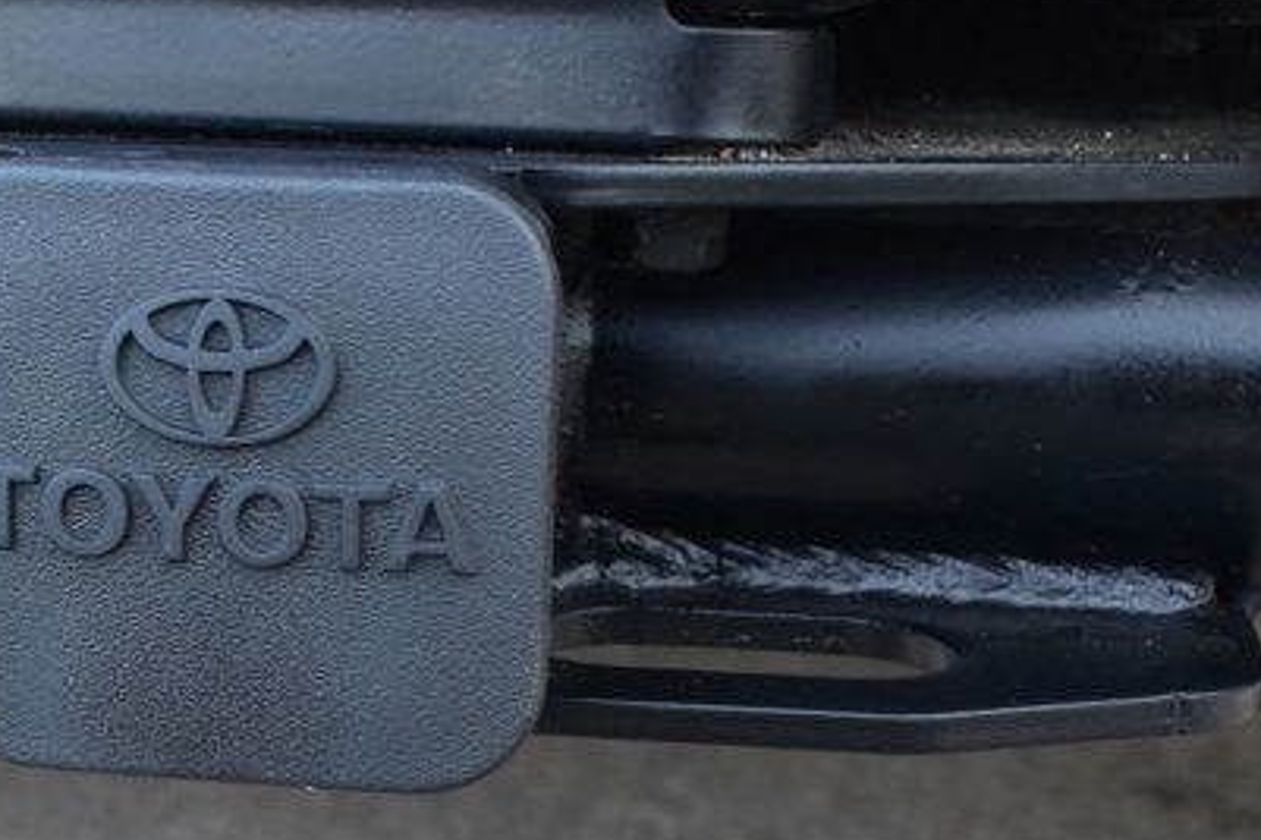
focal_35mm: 92
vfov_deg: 14.6
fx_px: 3221
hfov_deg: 22.0
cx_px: 362
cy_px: 875
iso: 400
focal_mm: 24
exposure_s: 1/25
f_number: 7.1
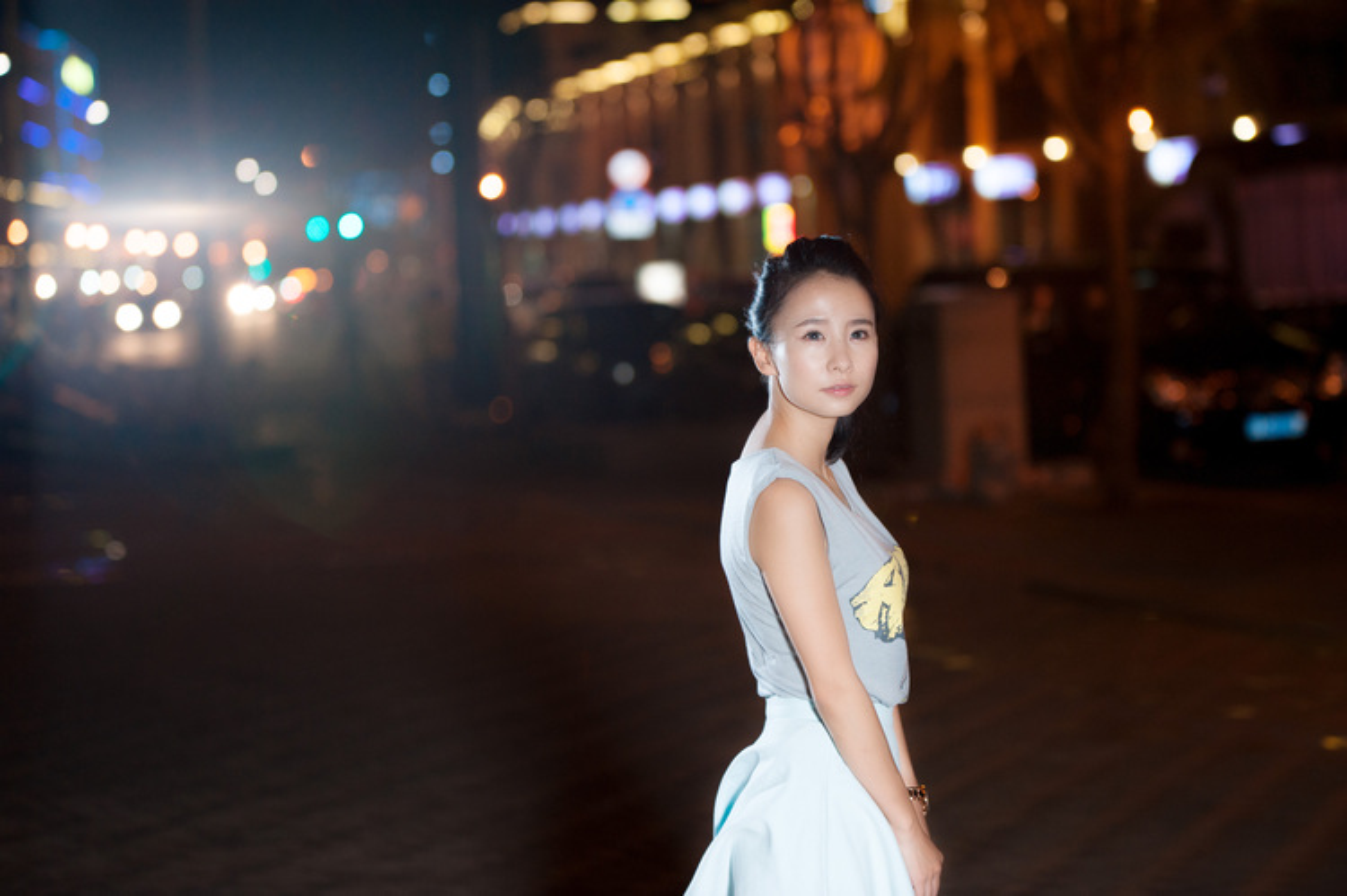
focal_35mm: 95
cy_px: 448
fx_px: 3552
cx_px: 674
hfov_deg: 21.5
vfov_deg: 14.4
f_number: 3.2
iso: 200
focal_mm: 95
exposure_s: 1/40
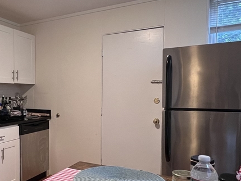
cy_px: 105
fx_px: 216
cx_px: 71
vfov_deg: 45.3
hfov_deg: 56.4
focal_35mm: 31
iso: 200
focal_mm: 1.57
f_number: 1.8
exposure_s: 1/60
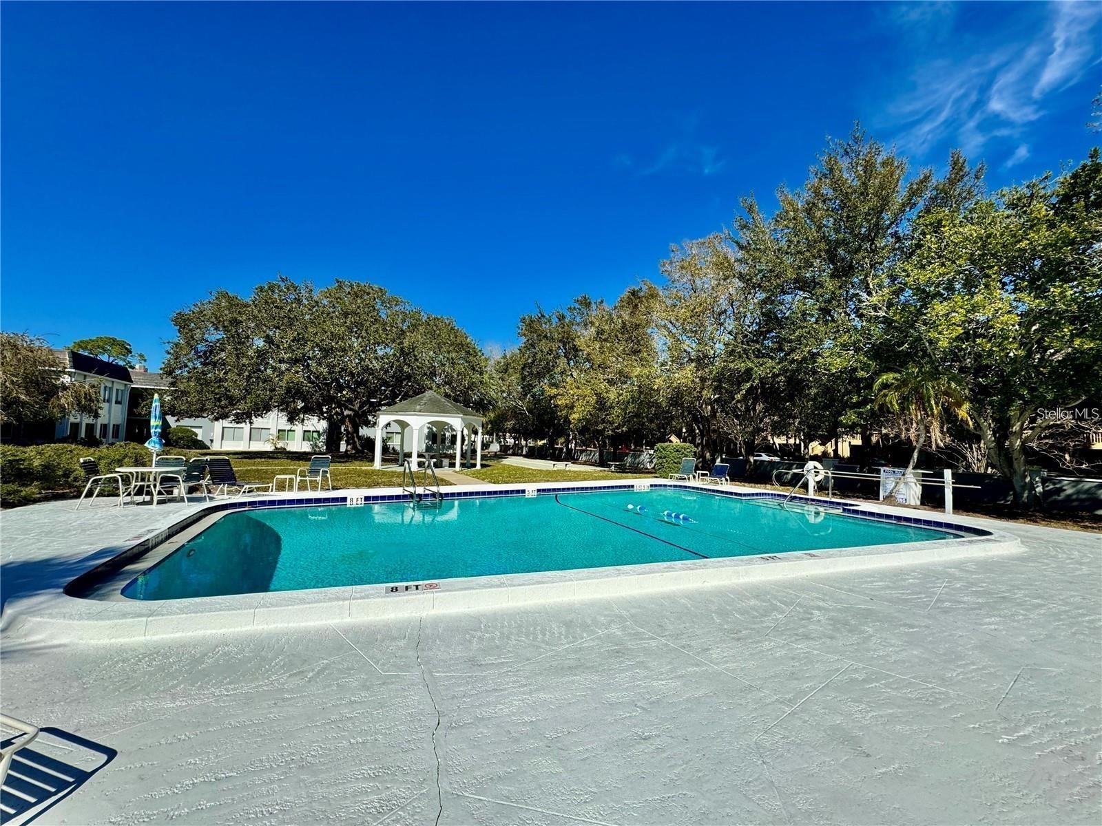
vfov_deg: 85.7
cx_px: 551
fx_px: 446
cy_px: 413
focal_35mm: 14
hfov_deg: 102.1
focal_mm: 2.22
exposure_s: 1/2494
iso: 50
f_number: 2.2
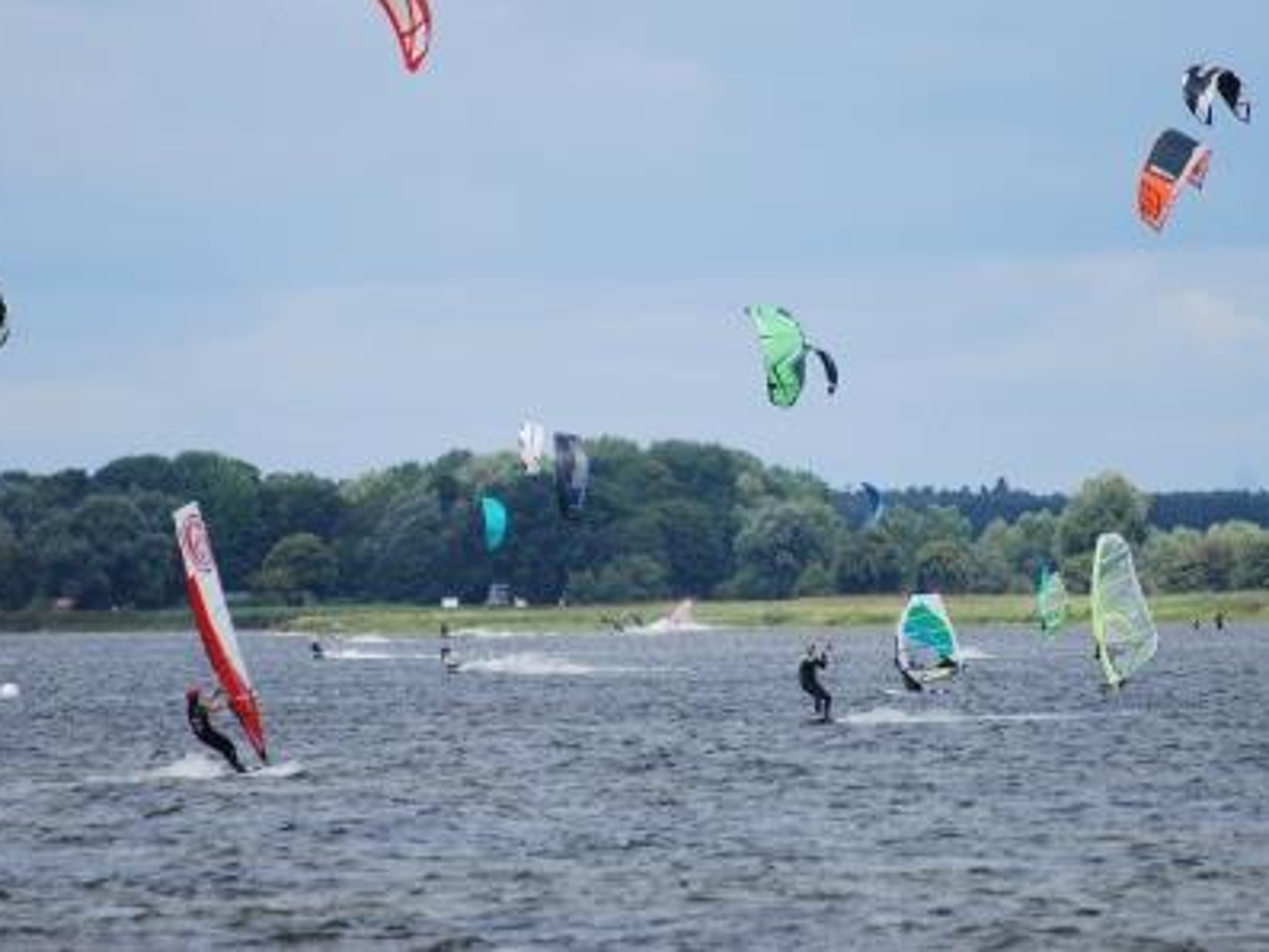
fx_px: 17932
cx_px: 697
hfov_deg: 4.1
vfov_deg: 3.0
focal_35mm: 489
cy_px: 476
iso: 200
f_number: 5.6
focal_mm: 300
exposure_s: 1/800
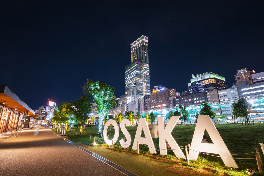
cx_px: 132
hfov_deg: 90.0
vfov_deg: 67.4
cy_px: 88
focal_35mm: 18
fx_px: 132
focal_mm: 18
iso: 200
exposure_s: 5
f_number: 9
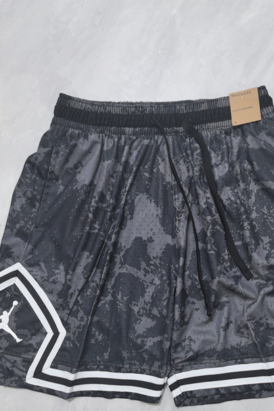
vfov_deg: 51.7
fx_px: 422
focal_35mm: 37
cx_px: 170
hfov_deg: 35.8
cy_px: 233
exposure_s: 1/33.3
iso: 320
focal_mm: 5.75
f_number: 2
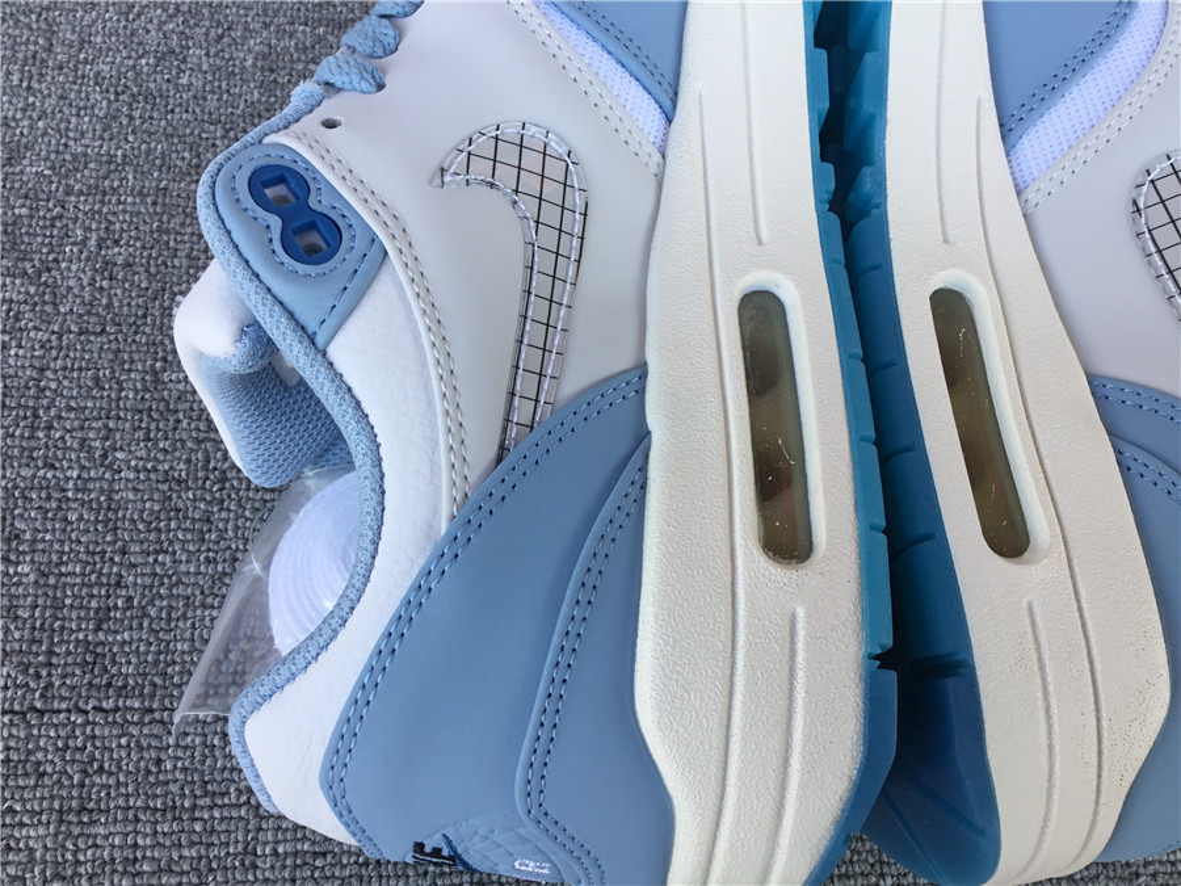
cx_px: 590
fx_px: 1058
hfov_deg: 58.4
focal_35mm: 31
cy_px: 443
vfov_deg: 45.4
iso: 25
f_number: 2.4
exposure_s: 1/107
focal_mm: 3.3
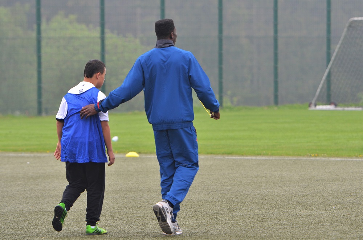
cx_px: 182
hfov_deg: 8.1
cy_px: 120
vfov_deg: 5.4
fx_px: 2566
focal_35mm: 255
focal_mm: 170
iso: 400
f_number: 4
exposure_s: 1/1000
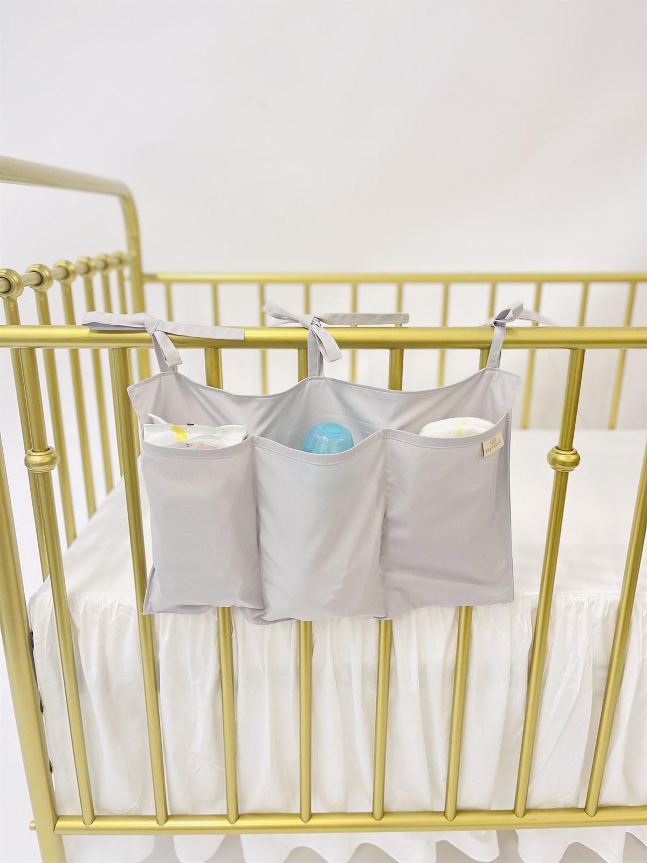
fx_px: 648
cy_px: 432
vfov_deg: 67.3
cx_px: 324
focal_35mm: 26
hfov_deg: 53.1
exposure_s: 1/60
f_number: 1.6
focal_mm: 5.1
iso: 160
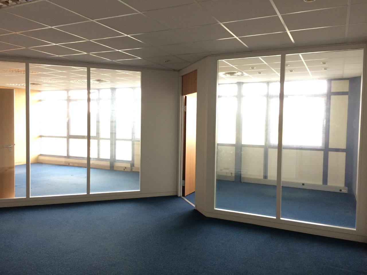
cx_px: 184
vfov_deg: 48.2
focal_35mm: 29
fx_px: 307
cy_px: 138
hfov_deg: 61.7
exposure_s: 1/33
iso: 125
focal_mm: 4.15
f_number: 2.2
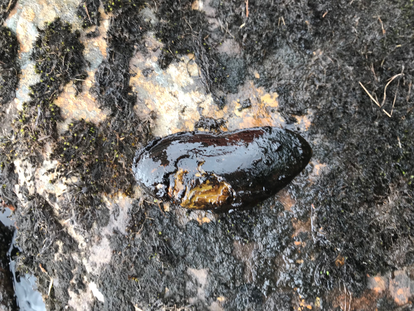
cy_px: 156
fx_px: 335
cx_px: 207
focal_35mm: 28
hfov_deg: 63.4
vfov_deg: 49.7
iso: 25
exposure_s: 1/50
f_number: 1.8
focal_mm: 3.99
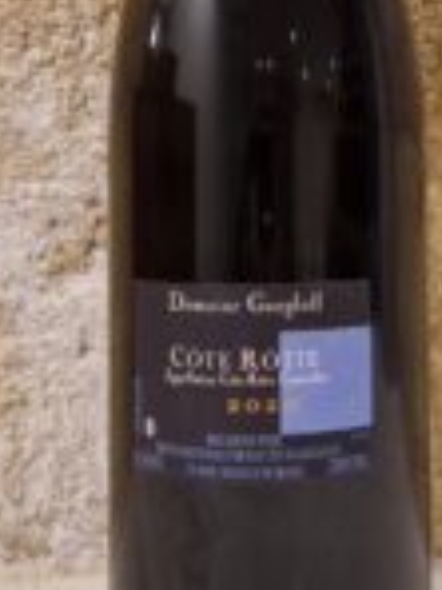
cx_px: 311
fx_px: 1056
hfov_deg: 23.5
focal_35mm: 62
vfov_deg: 30.6
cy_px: 144
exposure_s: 1/100
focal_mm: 5.4
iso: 50
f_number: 1.8
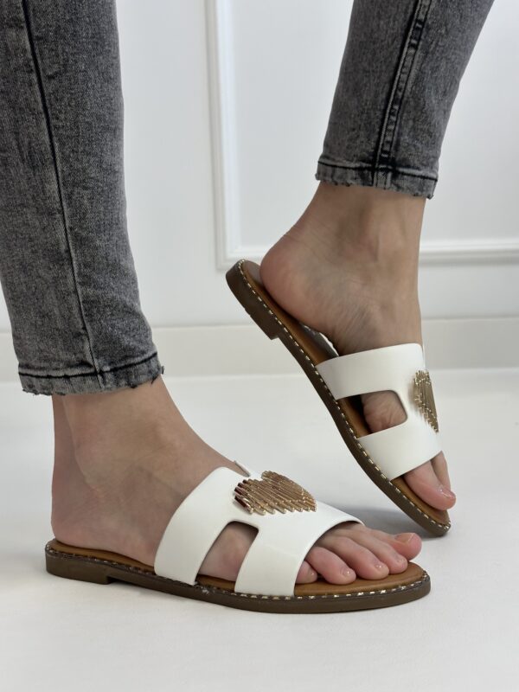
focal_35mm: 48
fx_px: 960
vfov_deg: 39.7
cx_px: 260
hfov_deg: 30.3
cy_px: 346
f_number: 1.78
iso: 100
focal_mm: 6.86
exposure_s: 1/100
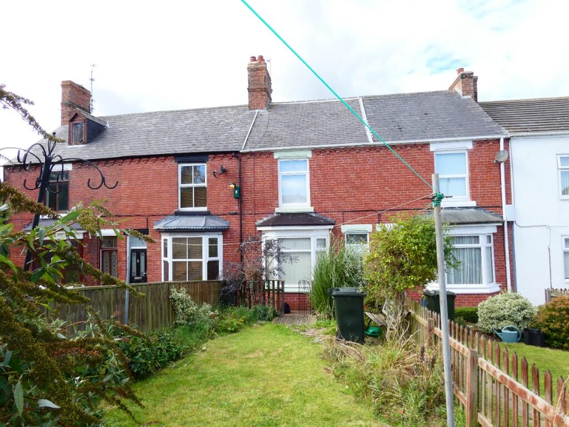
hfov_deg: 79.0
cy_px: 214
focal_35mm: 21
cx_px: 284
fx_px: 345
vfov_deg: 63.4
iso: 80
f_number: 5
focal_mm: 3.8
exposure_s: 1/125
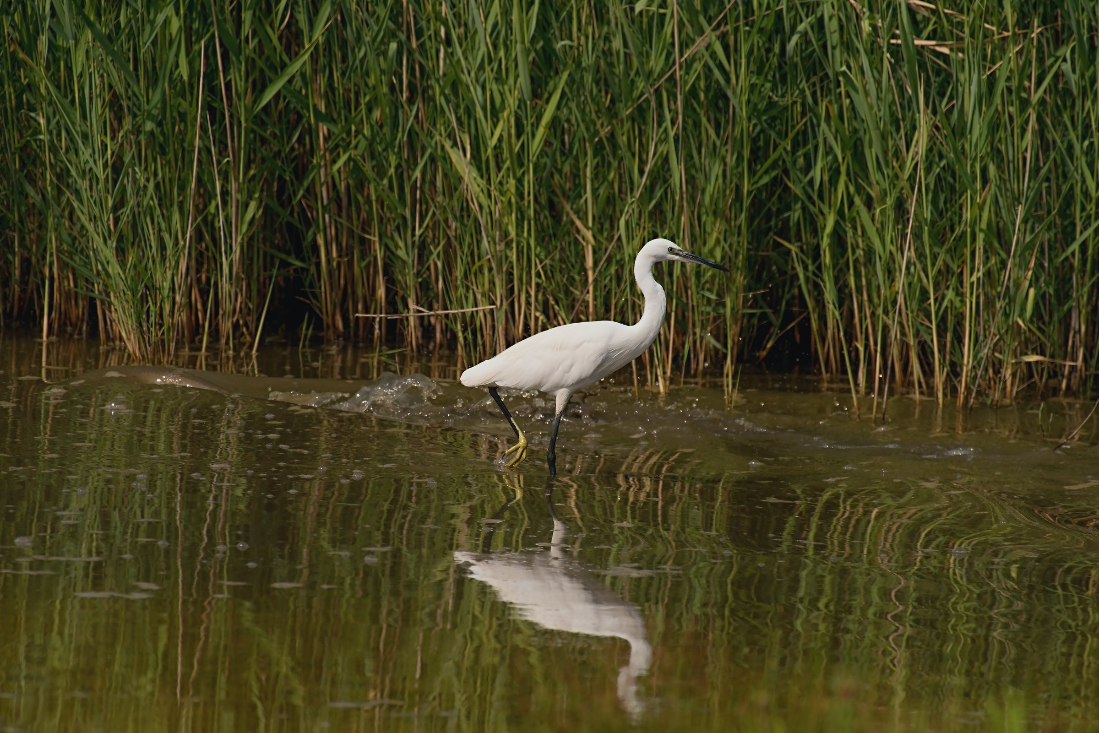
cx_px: 550
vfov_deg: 2.3
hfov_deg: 3.4
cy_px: 366
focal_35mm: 600
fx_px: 18319
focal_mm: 600
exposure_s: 1/2000
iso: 800
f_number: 9
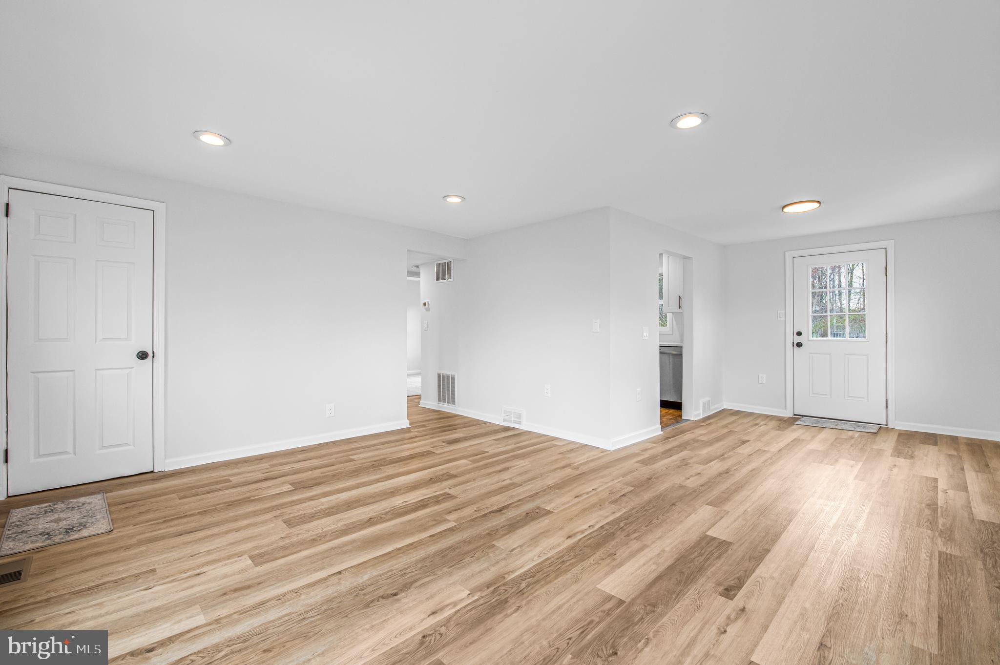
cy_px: 332
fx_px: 444
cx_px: 500
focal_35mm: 16
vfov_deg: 73.7
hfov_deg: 96.8
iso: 1600
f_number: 8
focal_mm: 16
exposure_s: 1/250
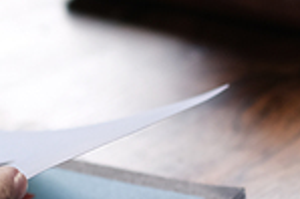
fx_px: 2564
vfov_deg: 4.4
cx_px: 478
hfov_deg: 6.6
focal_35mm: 308
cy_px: -28
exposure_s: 1/125
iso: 250
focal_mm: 35
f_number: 2
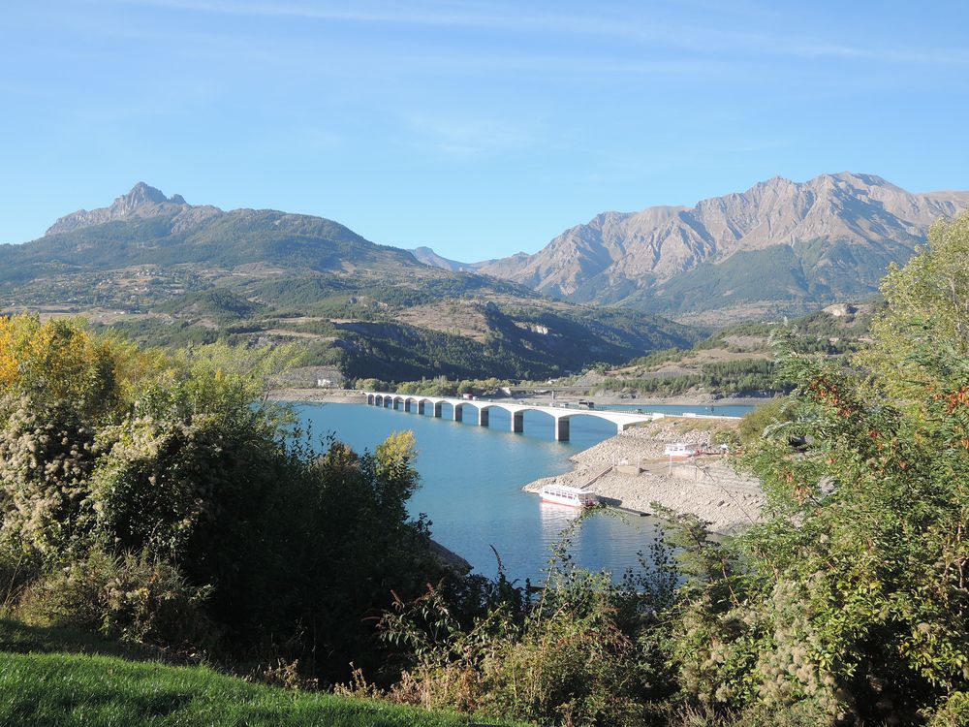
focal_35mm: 35
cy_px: 364
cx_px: 484
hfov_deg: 52.6
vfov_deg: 40.7
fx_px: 980
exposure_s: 1/400
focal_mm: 7.5
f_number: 3.5
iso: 80
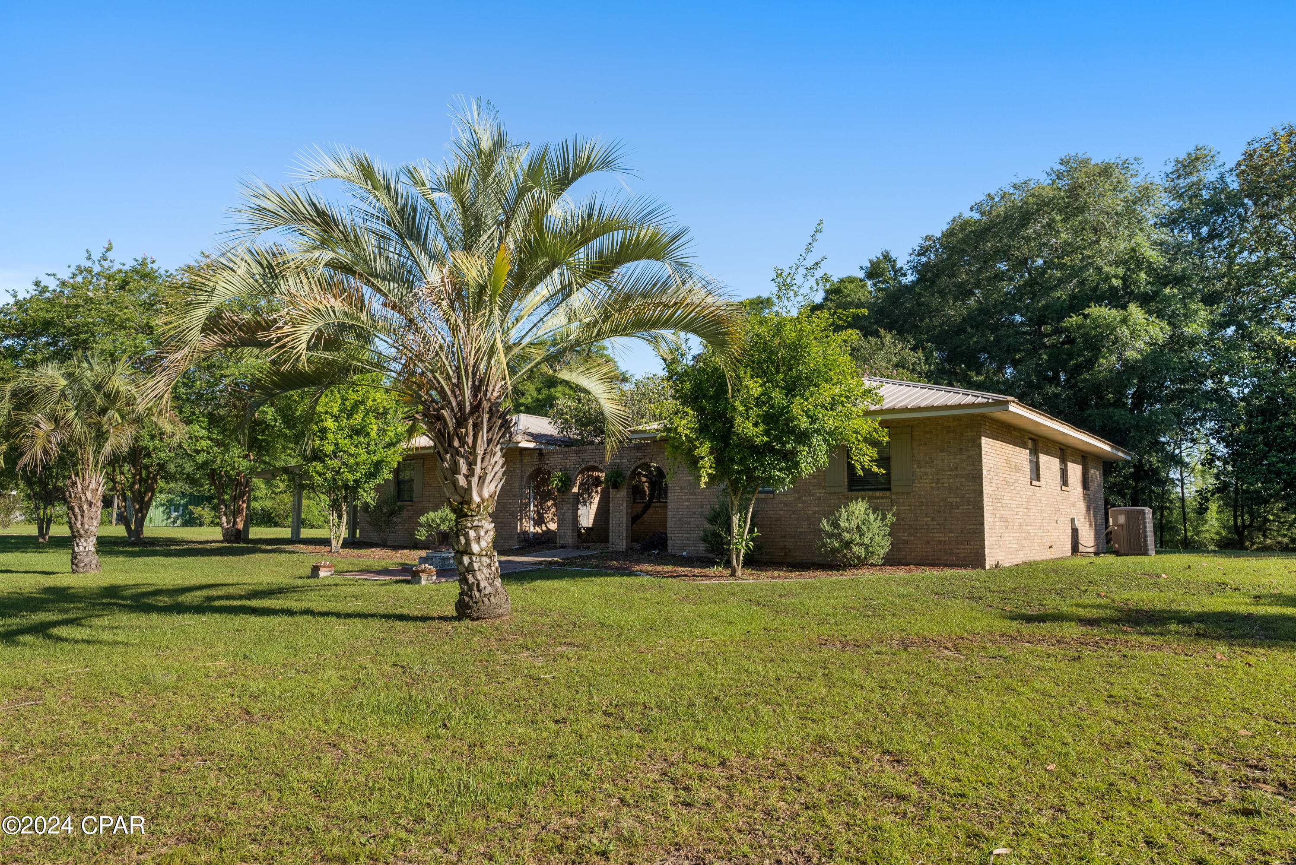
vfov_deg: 53.2
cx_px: 648
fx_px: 864
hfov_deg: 73.7
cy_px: 432
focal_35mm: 24
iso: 125
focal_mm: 24
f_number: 7.1
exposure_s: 1/160
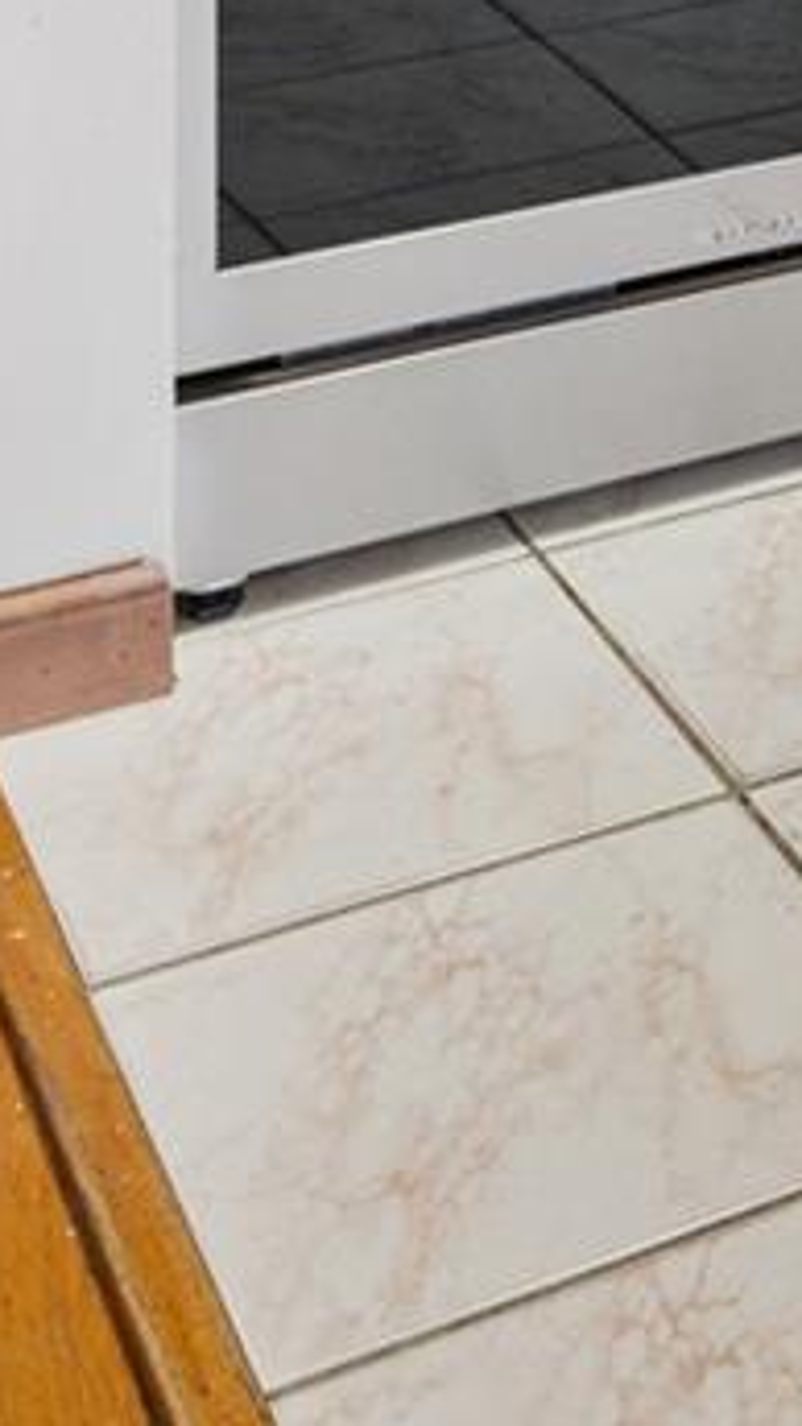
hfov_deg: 12.7
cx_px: 1439
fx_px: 3290
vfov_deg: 19.6
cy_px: -969
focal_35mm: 87
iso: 320
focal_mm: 14
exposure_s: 2.5
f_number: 10
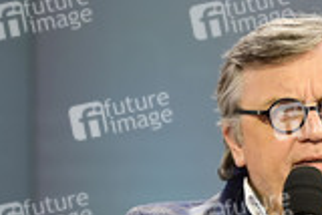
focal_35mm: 549
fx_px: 4915
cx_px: 269
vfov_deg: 2.5
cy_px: 267
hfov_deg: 3.8
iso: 200
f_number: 3.2
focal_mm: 195
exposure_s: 1/250
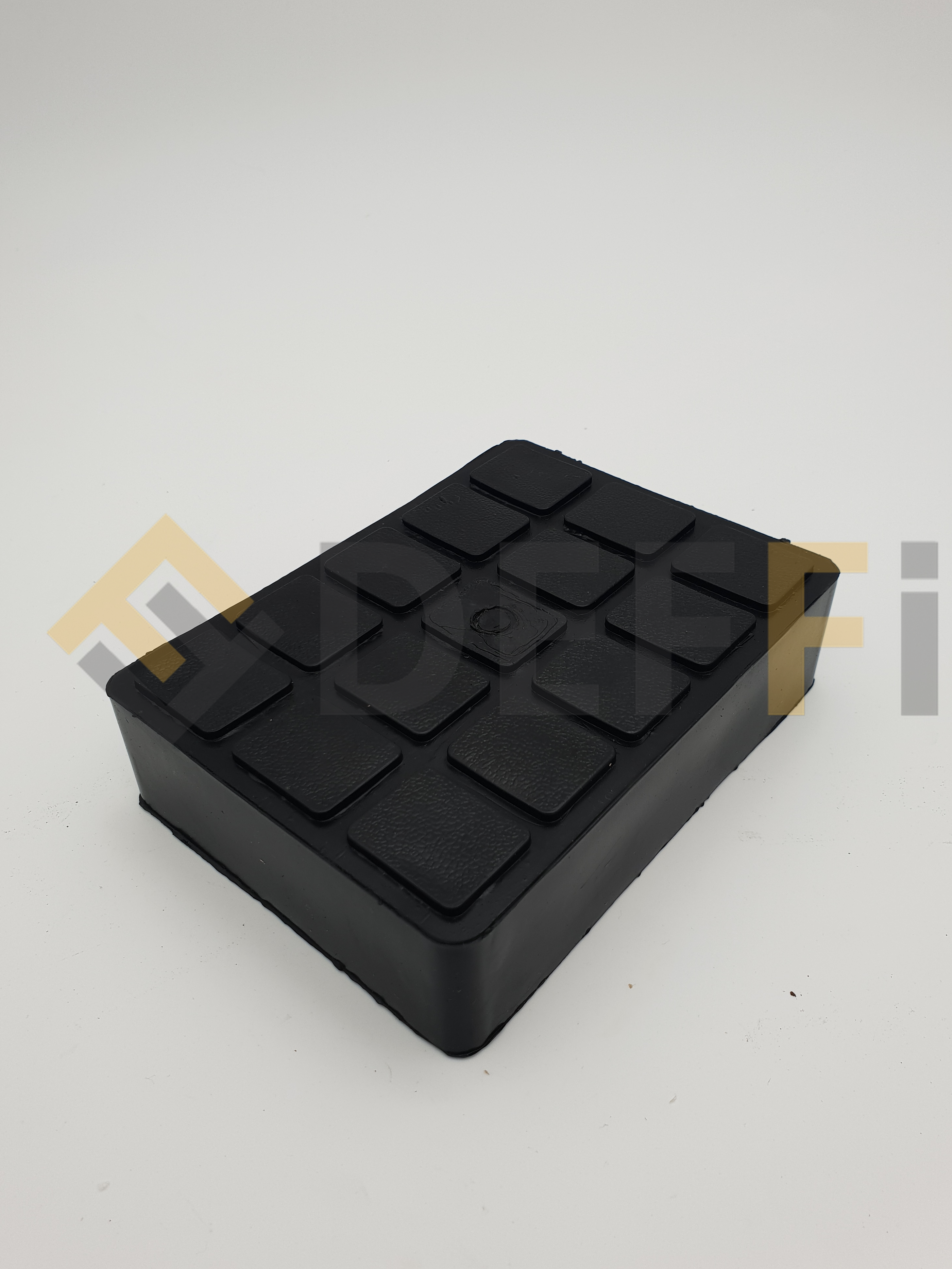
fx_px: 990
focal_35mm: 27
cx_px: 488
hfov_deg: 51.3
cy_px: 623
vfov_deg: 65.3
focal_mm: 4.3
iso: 50
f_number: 2.4
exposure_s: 1/468
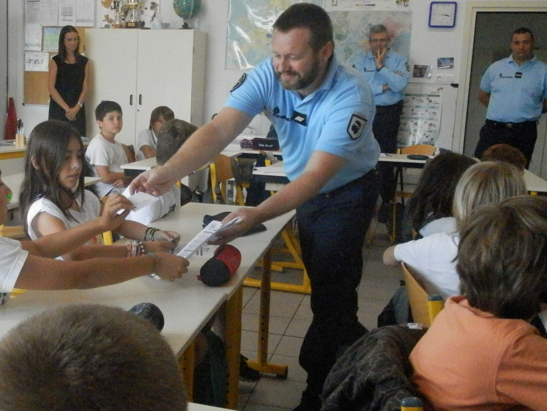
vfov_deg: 30.9
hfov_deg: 39.8
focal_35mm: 47
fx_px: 743
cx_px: 168
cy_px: 215
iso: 1000
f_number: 3.2
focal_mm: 5.5
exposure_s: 1/320
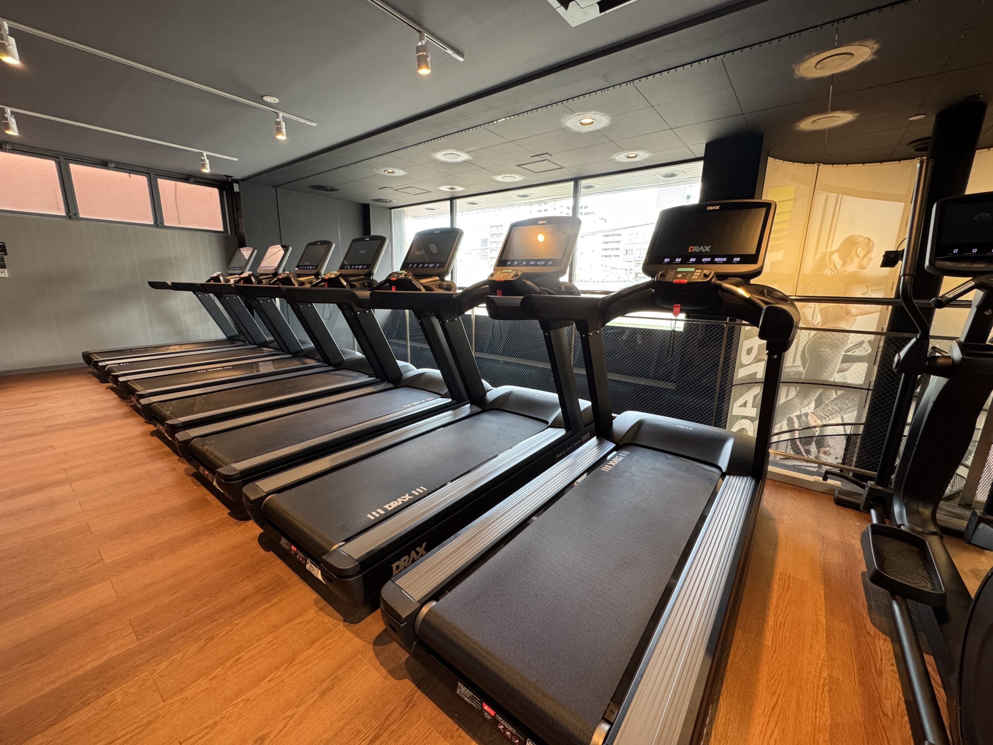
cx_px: 496
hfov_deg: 102.1
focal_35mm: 14
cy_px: 372
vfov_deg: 85.7
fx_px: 402
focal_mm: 2.22
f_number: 2.2
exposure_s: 1/100
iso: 320
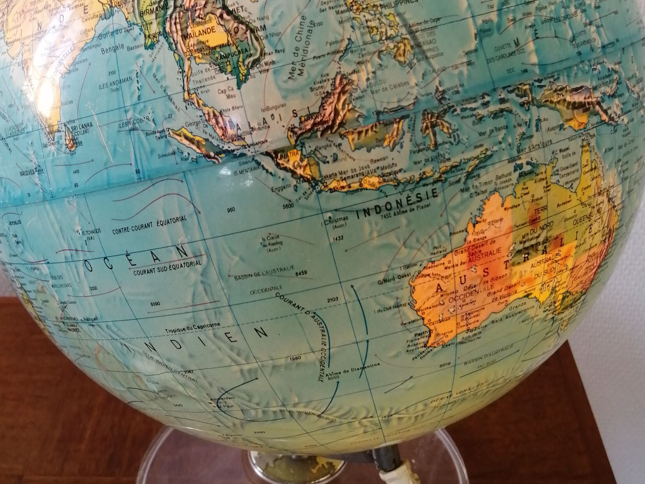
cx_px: 254
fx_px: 876
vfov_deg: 30.7
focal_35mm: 47
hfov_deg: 40.2
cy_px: 163
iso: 100
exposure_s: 1/50
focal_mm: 3.6
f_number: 1.8
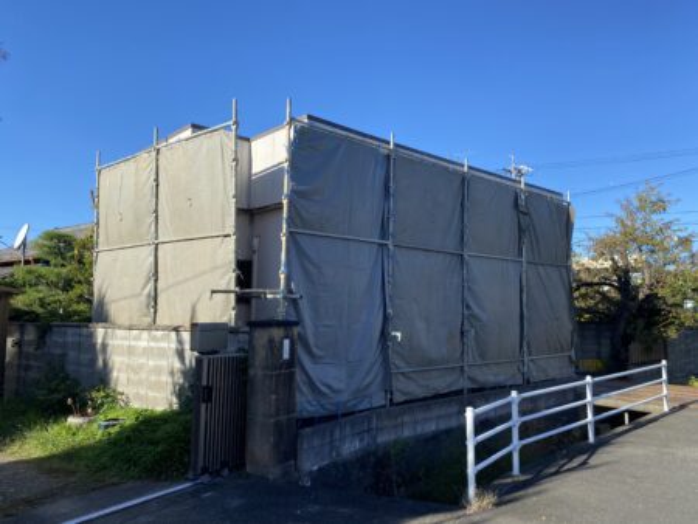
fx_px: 525
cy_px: 262
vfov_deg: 53.1
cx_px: 349
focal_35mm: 26
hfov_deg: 67.3
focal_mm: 4.25
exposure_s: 1/1543
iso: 32
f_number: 1.8
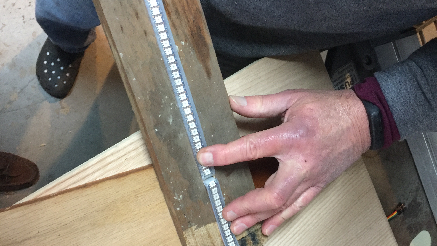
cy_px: 154
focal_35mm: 32
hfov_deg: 61.0
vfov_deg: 36.5
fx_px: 371
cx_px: 216
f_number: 2.2
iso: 125
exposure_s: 1/10
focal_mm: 4.15
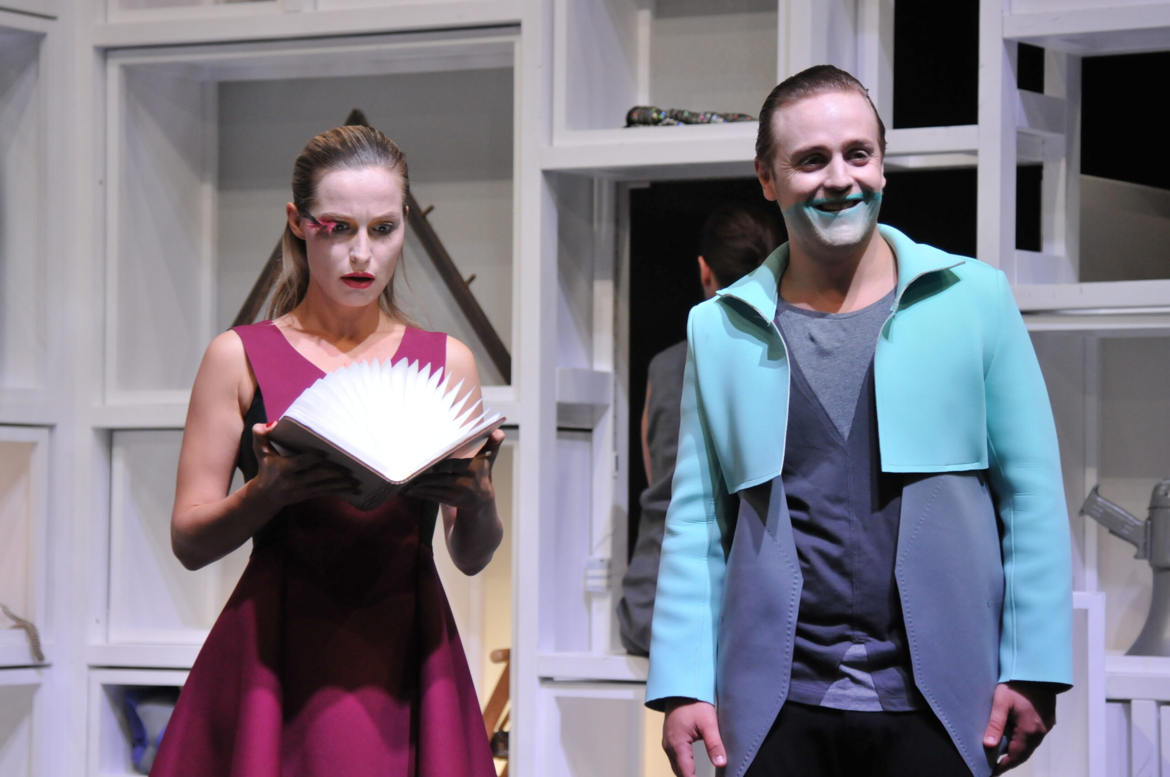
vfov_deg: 10.7
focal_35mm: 128
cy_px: 388
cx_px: 585
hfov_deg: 16.1
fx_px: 4138
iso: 1000
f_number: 4
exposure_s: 1/320
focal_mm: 85
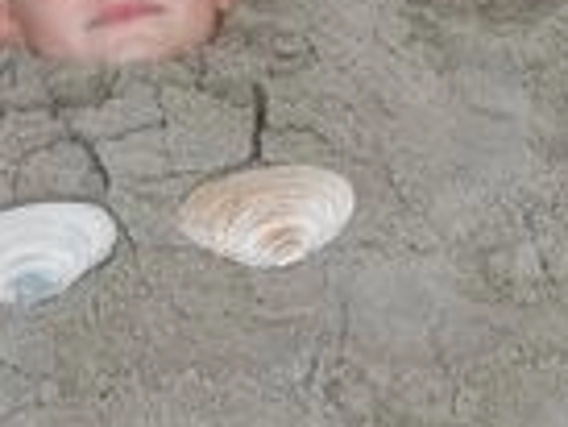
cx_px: 390
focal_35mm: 187
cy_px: -460
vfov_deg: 7.6
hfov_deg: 10.6
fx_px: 3071
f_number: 3.3
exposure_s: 1/1000
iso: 100
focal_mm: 4.5
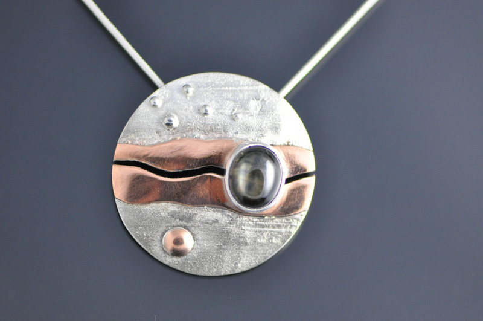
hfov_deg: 13.1
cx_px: 242
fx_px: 2110
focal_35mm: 158
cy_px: 160
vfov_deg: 8.7
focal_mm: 105
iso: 800
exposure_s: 1/60
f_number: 4
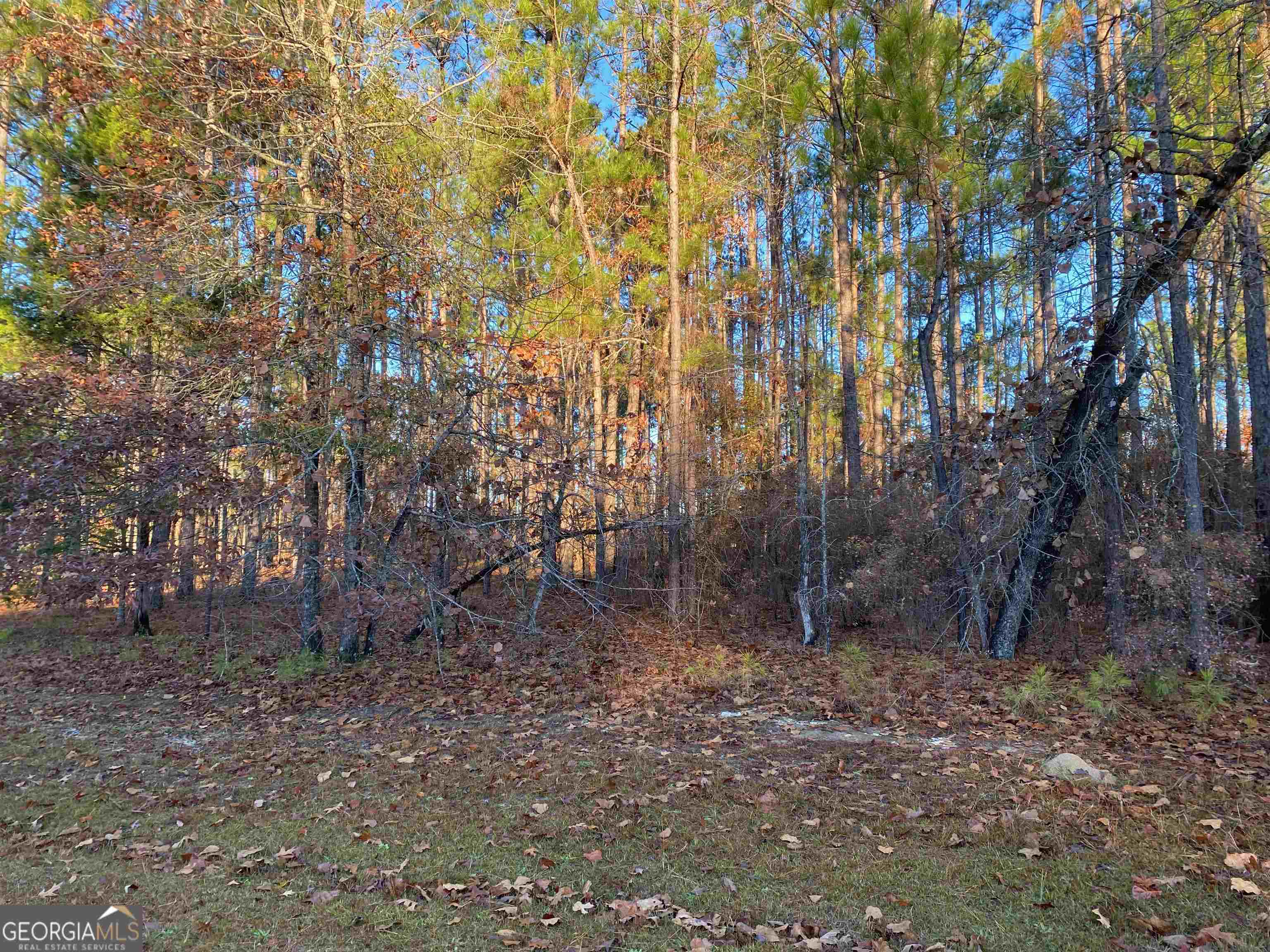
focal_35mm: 26
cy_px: 476
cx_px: 635
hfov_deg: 67.3
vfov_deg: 53.1
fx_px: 954
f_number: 1.8
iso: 32
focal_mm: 4.25
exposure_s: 1/159
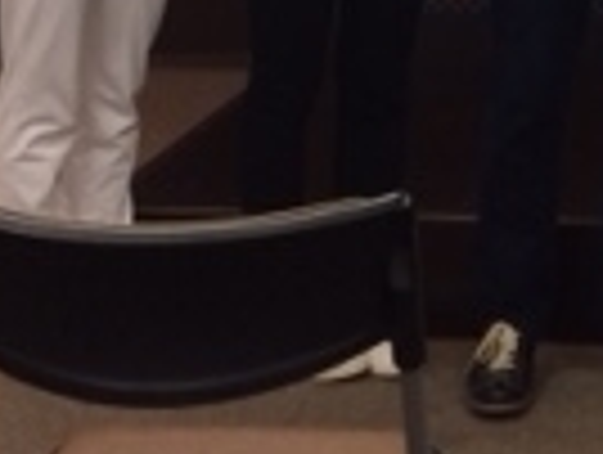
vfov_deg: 10.0
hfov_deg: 13.6
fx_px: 2408
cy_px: -454
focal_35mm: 138
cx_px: 824
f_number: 2.2
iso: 32
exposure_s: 1/30
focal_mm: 4.15
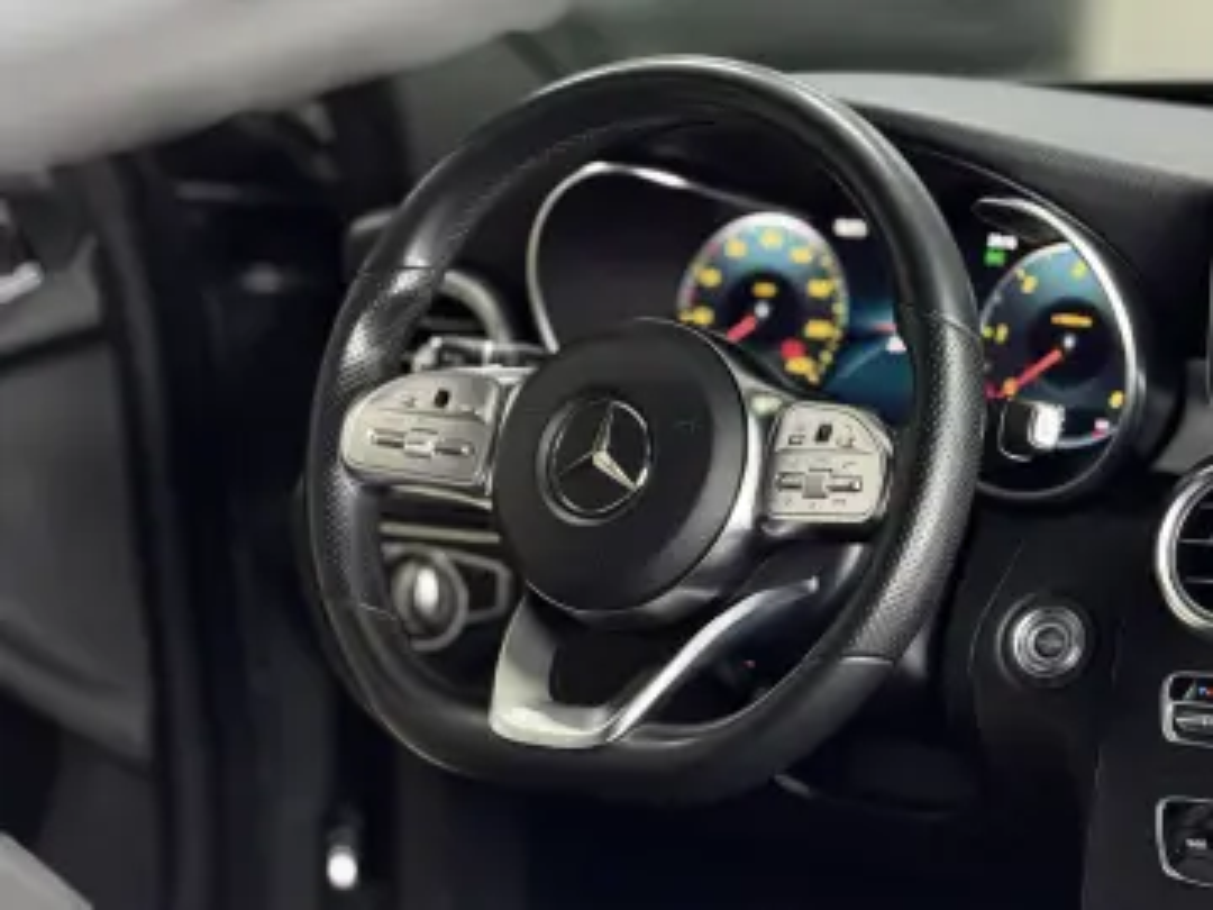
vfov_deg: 12.3
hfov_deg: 16.4
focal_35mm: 120
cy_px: 455
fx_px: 4205
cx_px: 606
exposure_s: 1/50
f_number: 2.8
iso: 640
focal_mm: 15.66
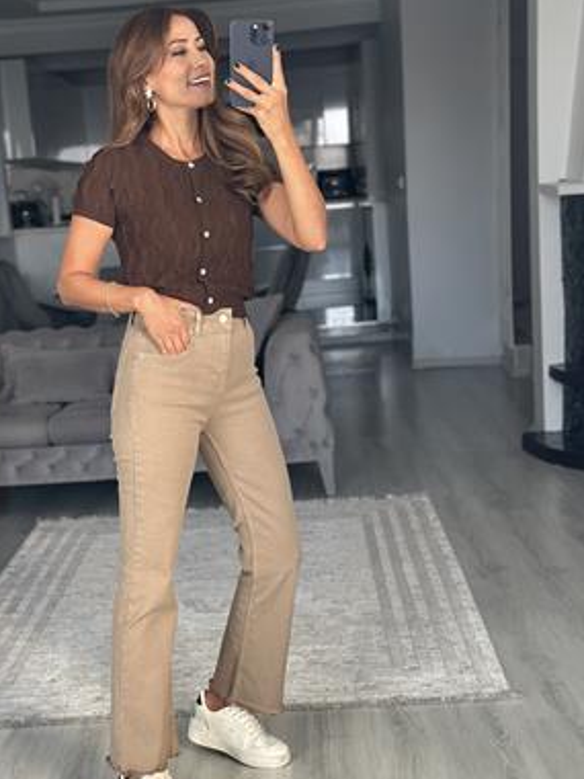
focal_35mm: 64
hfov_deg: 22.9
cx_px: 207
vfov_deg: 30.3
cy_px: 412
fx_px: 1440
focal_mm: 6.86
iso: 125
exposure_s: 1/89
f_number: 1.78
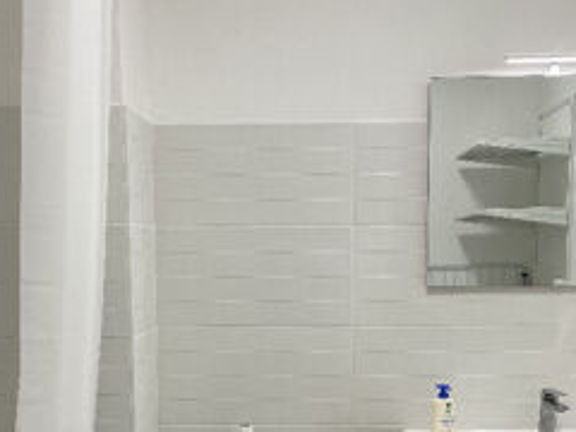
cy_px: 346
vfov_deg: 27.5
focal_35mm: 52
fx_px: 865
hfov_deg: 36.8
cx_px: 274
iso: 50
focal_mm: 4.2
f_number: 1.6
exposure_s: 1/100
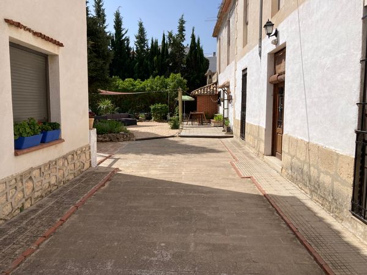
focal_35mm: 28
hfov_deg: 63.4
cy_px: 138
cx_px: 184
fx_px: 297
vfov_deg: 49.7
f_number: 1.8
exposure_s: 1/2825
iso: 25
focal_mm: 3.99
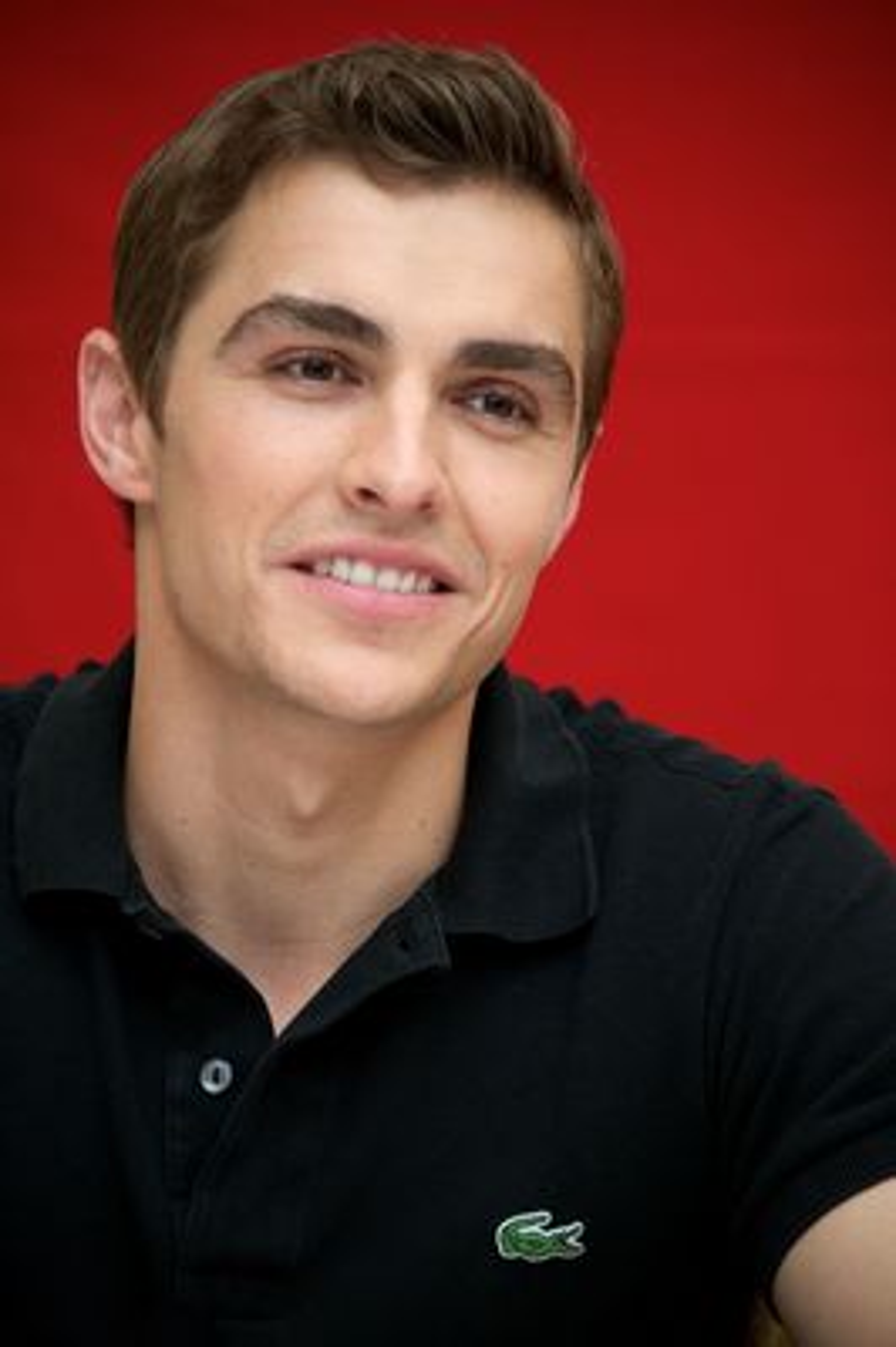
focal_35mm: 250
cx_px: 448
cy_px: 674
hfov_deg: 5.5
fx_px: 9349
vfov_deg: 8.2
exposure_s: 1/60
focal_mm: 250
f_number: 5.6
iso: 640
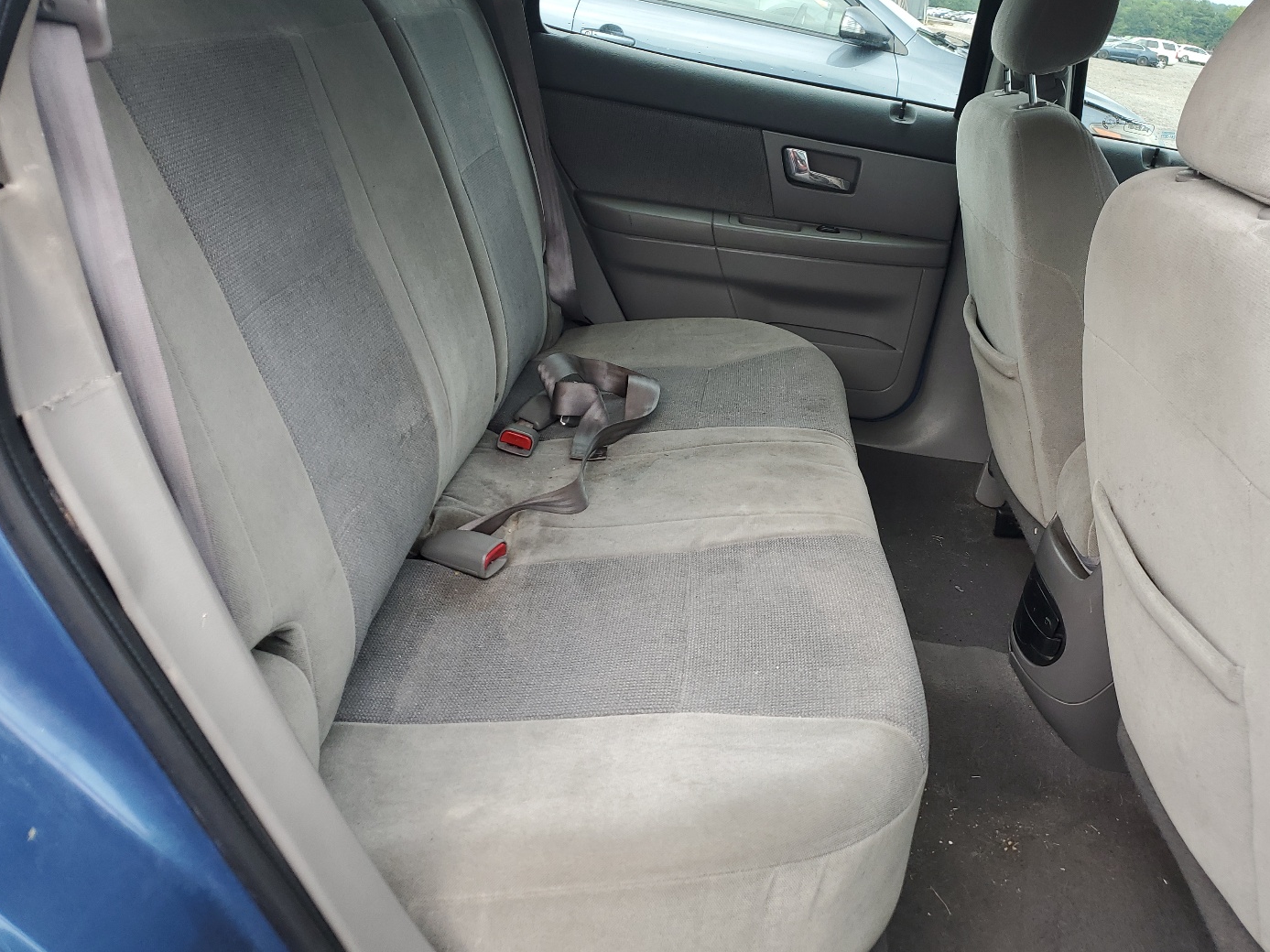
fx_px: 1101
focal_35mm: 30
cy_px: 425
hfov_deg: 59.7
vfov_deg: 46.7
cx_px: 725
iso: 50
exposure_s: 1/323
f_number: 1.5
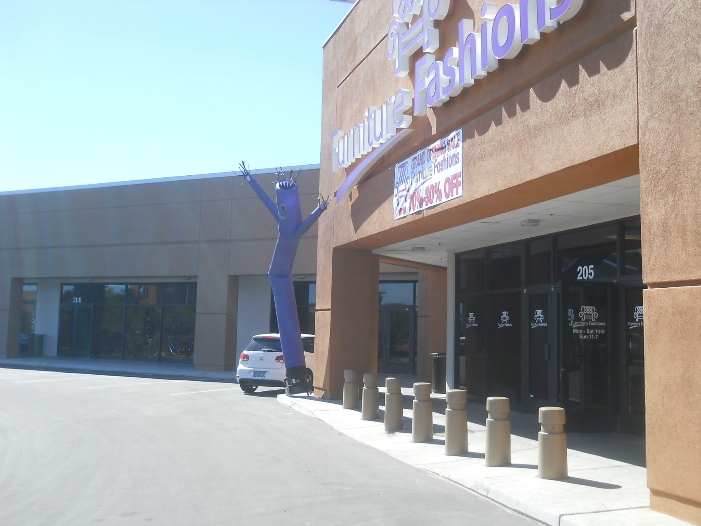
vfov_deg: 35.1
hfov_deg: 45.8
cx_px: 350
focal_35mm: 41
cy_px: 263
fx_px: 830
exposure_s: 1/160
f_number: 5.5
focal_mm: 6.72
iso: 80
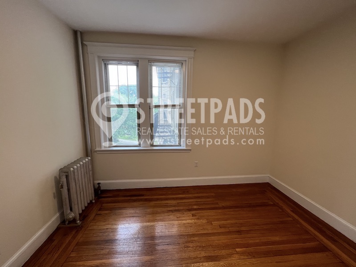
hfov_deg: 106.2
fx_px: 134
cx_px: 178
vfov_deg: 89.9
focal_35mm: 13
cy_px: 134
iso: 80
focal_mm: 1.57
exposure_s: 1/99
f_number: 1.8
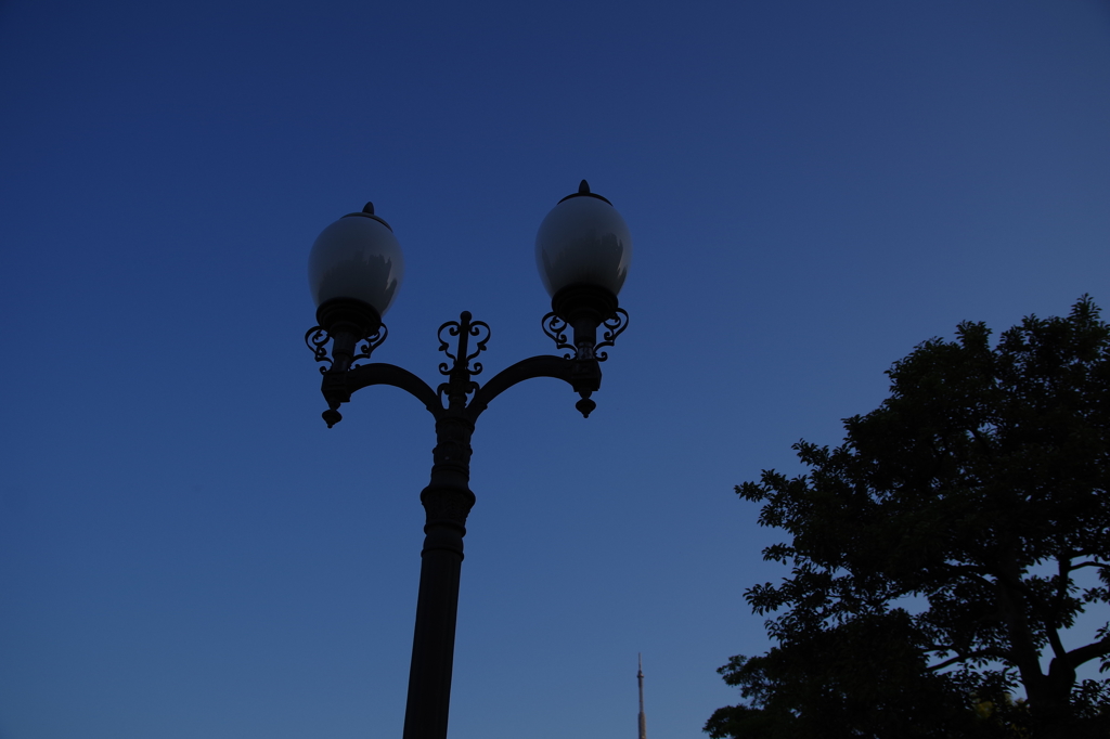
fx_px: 955
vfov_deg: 42.3
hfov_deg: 60.3
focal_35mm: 31
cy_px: 370
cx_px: 555
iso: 100
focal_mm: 21
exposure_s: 1/640
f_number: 4
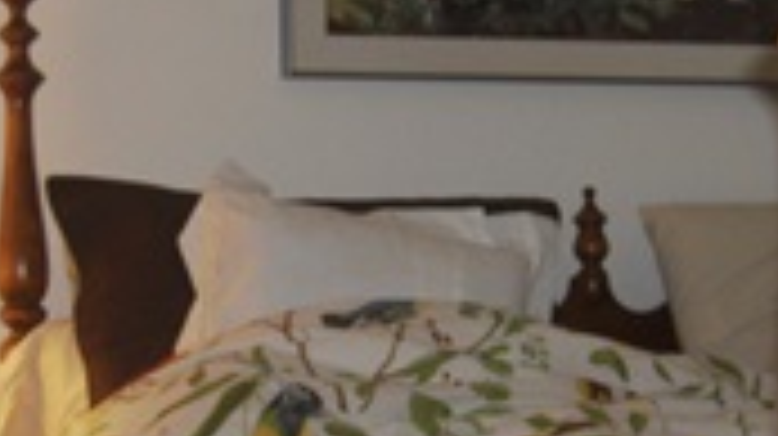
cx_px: 409
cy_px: 319
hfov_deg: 17.4
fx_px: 2535
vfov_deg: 9.8
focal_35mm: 123
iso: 100
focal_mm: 8
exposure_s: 1/60
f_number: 2.8
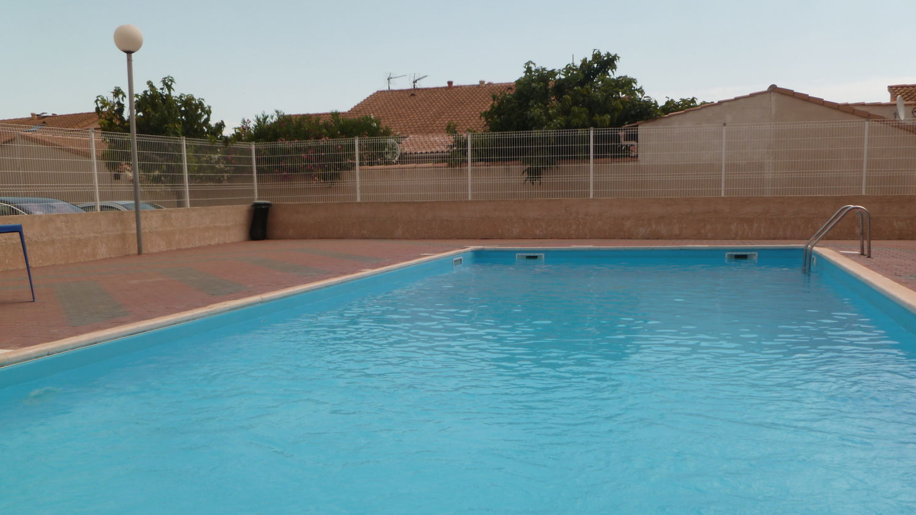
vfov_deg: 35.3
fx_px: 802
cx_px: 455
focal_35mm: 33
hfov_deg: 59.5
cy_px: 341
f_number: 3.3
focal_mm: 5
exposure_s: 1/640
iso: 80
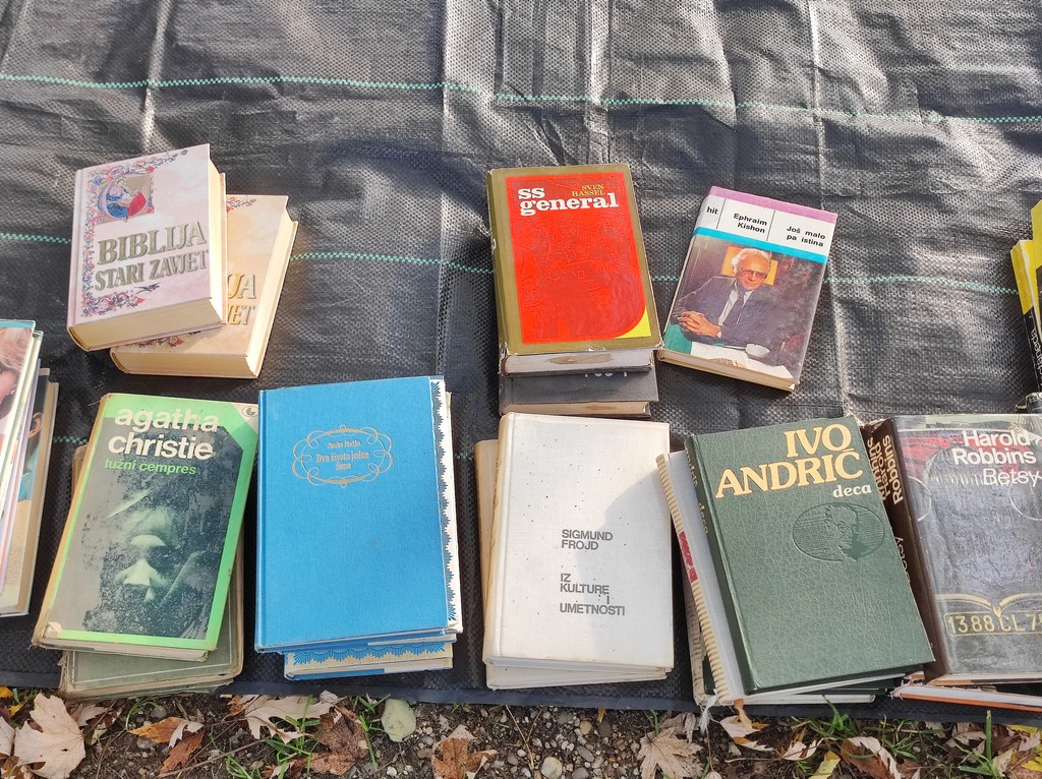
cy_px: 390
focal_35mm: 25
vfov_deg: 54.8
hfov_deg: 69.4
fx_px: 752
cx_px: 521
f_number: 1.79
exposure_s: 1/100
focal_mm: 4.7
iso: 105
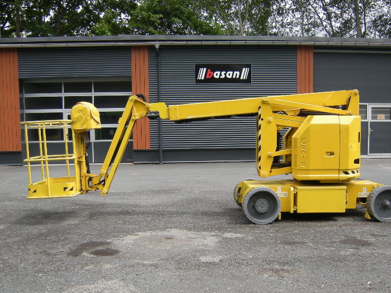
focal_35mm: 41
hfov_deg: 45.8
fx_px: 463
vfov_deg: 34.8
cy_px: 194
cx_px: 194
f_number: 5.6
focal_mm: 4.7
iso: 64
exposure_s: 1/137
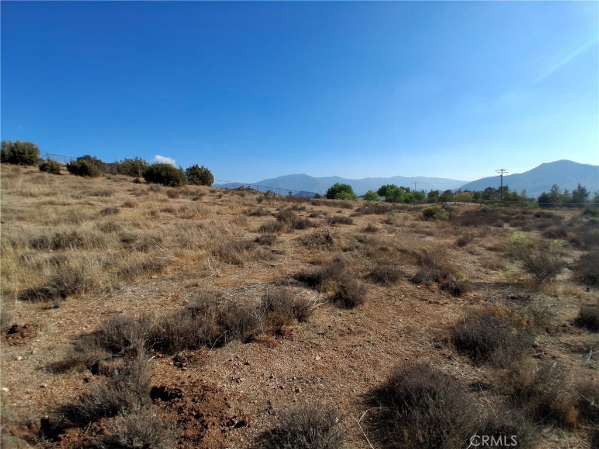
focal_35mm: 17
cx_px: 300
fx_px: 294
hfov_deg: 91.0
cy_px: 224
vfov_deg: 74.7
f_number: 2.2
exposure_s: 1/2174
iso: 50
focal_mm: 1.4
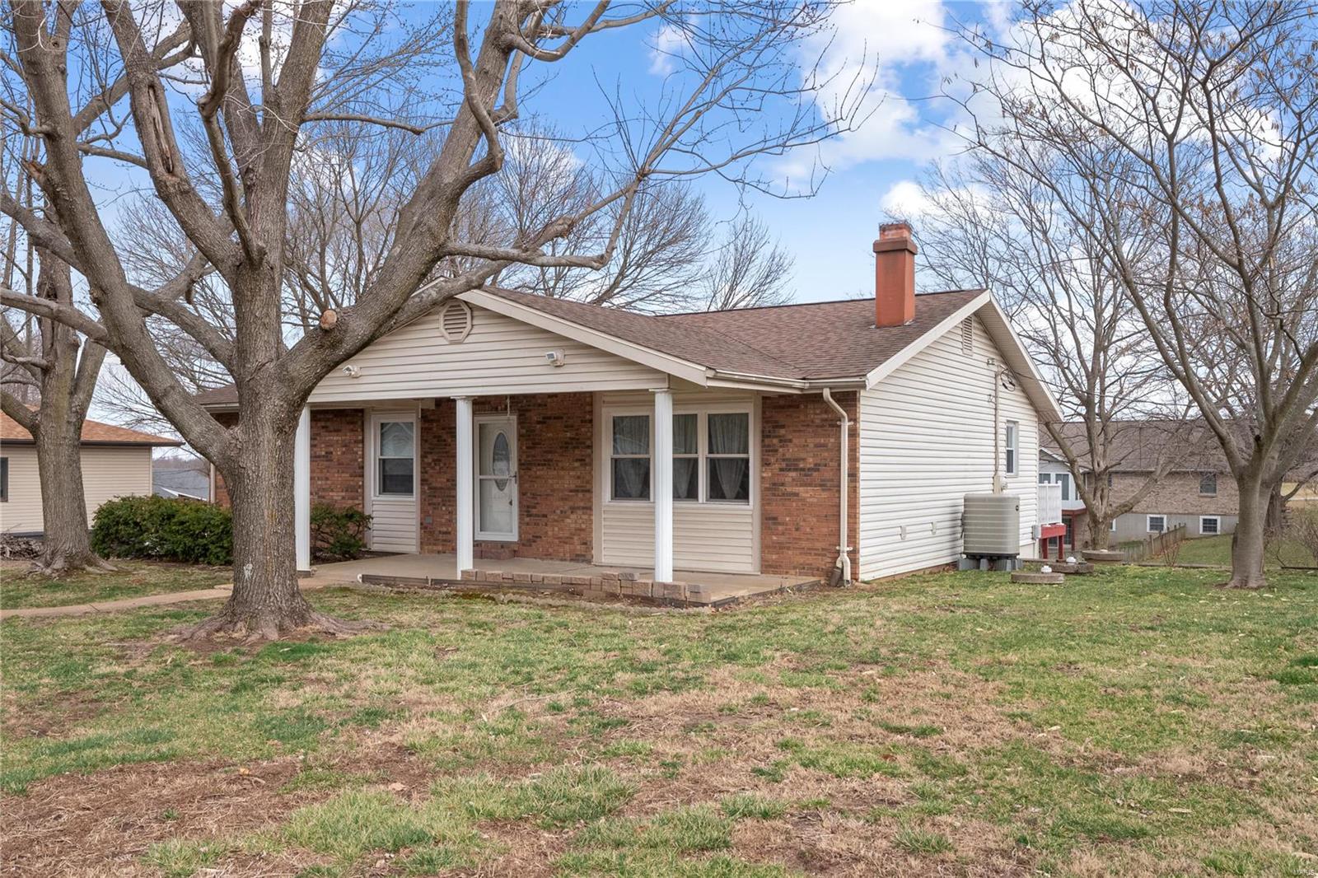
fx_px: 1098
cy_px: 439
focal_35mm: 30
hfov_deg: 61.9
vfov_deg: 43.6
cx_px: 659
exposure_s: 1/125
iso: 400
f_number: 10
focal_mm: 15
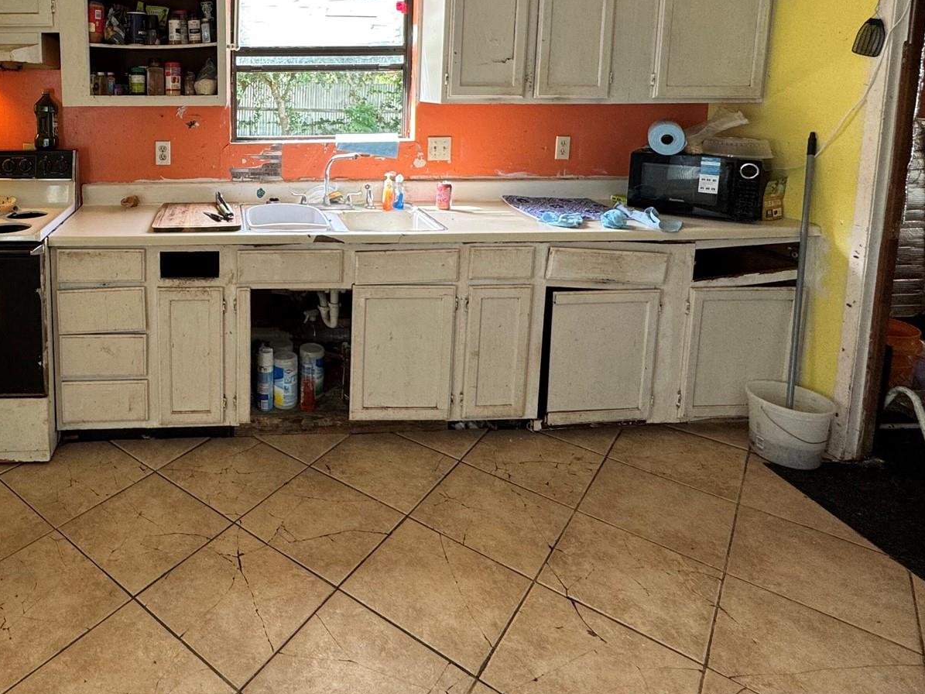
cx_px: 257
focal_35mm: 24
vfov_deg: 53.7
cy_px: 158
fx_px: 641
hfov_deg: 68.0
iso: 125
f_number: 2.2
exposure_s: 1/120
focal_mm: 2.22
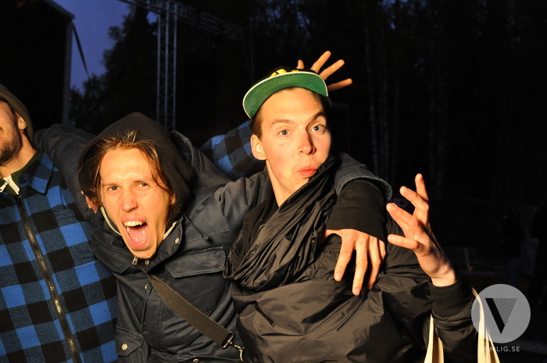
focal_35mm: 42
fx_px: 637
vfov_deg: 31.8
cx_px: 274
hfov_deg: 46.4
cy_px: 182
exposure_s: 1/125
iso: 800
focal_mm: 28
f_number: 5.6
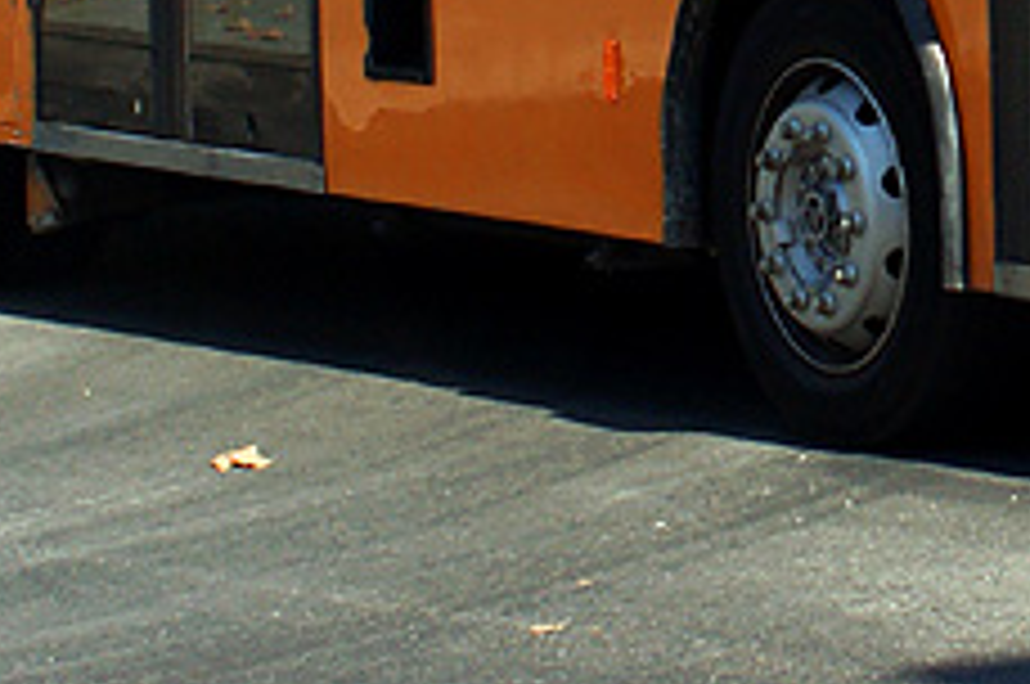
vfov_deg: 5.7
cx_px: 1439
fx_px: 6721
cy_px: -477
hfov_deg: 8.6
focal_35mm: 235
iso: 200
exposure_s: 1/640
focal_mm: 35
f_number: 4.5
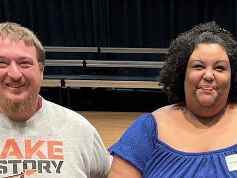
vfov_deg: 21.7
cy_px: 180
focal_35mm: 65
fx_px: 445
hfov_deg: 28.9
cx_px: 202
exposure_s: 1/60
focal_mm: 5.1
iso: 500
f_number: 1.6
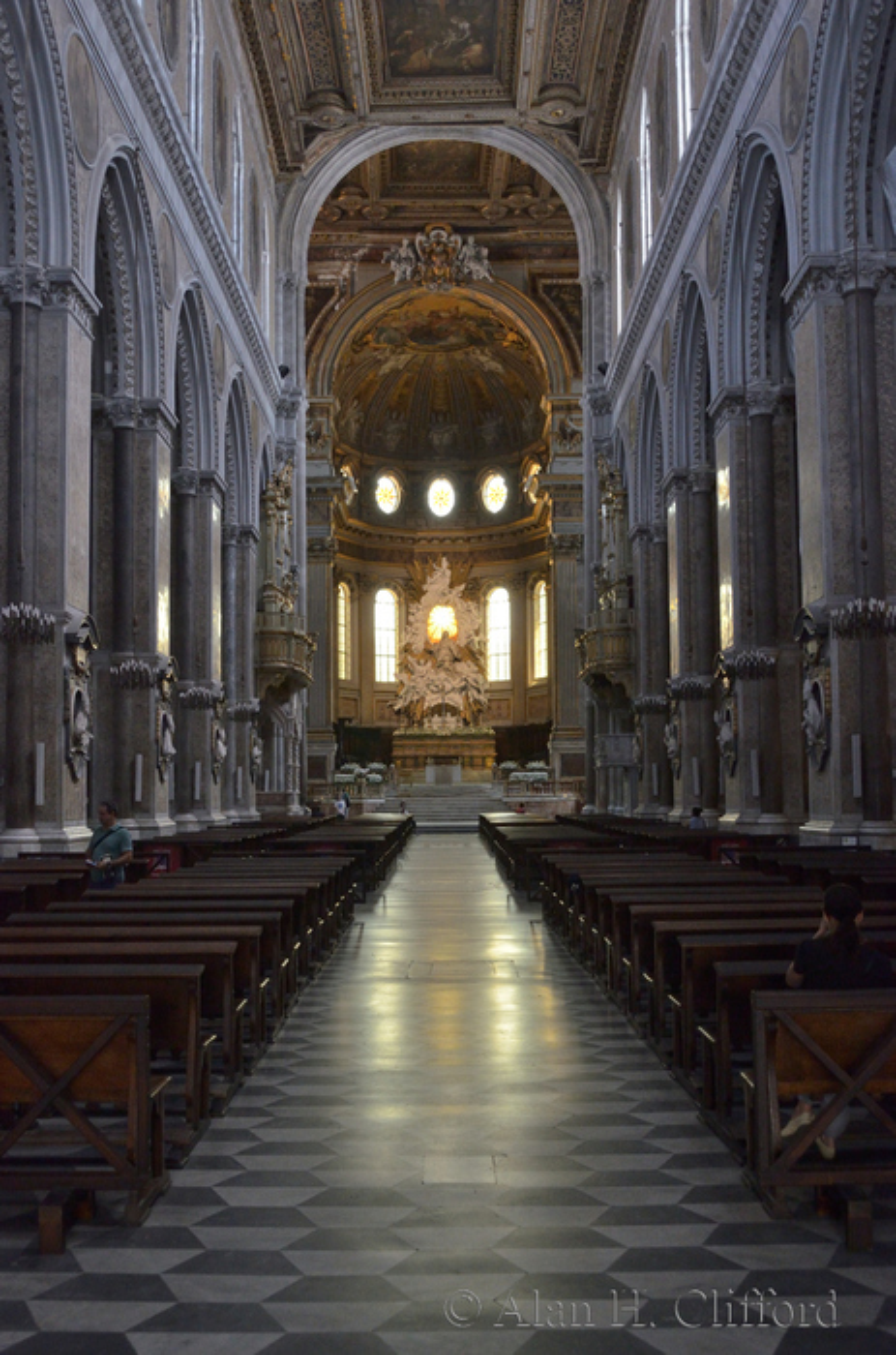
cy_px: 678
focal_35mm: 30
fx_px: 1126
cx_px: 448
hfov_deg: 43.4
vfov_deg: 62.1
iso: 1250
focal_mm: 20
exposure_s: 1/100
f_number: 5
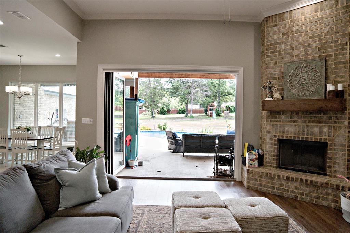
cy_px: 116
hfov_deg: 73.8
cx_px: 175
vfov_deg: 53.1
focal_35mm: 24
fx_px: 233
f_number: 2.8
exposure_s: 1/1000
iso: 1000
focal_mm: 16
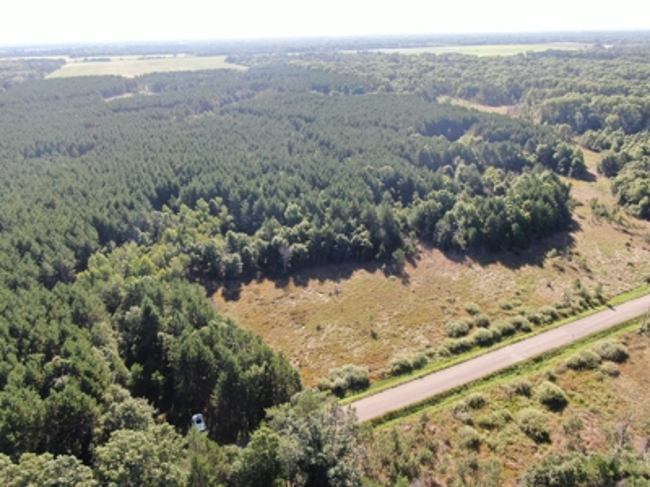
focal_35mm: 24
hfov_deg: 71.6
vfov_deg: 56.8
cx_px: 325
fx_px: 451
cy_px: 244
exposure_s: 1/400
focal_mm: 4.39
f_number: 2.8
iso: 110
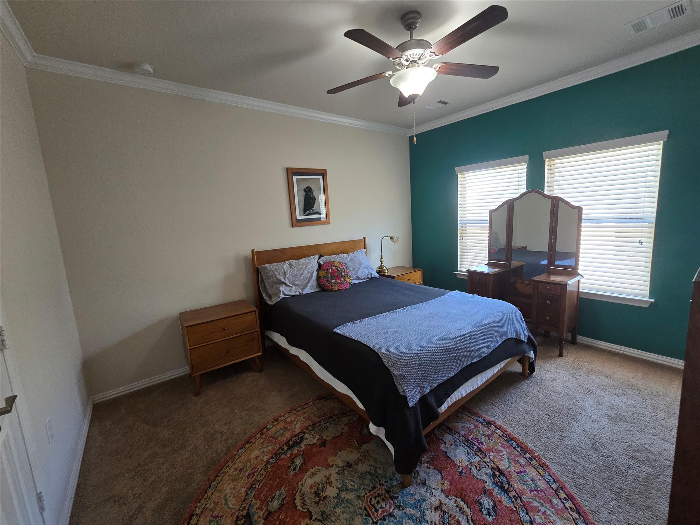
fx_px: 263
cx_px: 350
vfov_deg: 89.9
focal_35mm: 13
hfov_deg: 106.2
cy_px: 262
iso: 320
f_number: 2.2
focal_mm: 2.2
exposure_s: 1/60
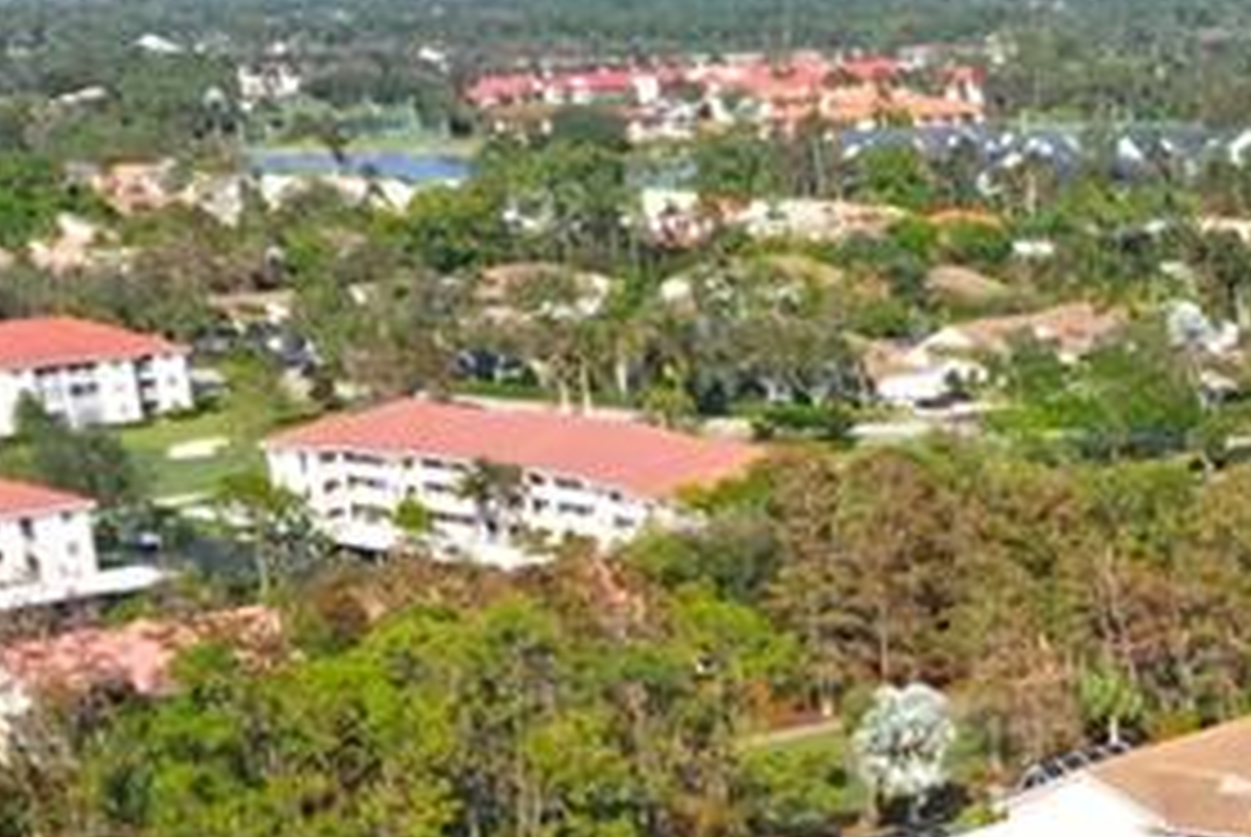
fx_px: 3583
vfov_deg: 12.2
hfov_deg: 18.4
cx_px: 1634
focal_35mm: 103
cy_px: 1494
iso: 400
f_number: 11
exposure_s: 1/400
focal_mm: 10.26
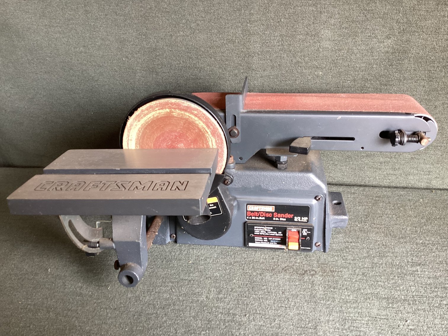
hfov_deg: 58.3
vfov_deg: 45.4
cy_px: 168
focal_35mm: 31
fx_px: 401
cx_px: 224
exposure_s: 1/50
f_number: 2.4
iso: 160
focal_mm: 3.3
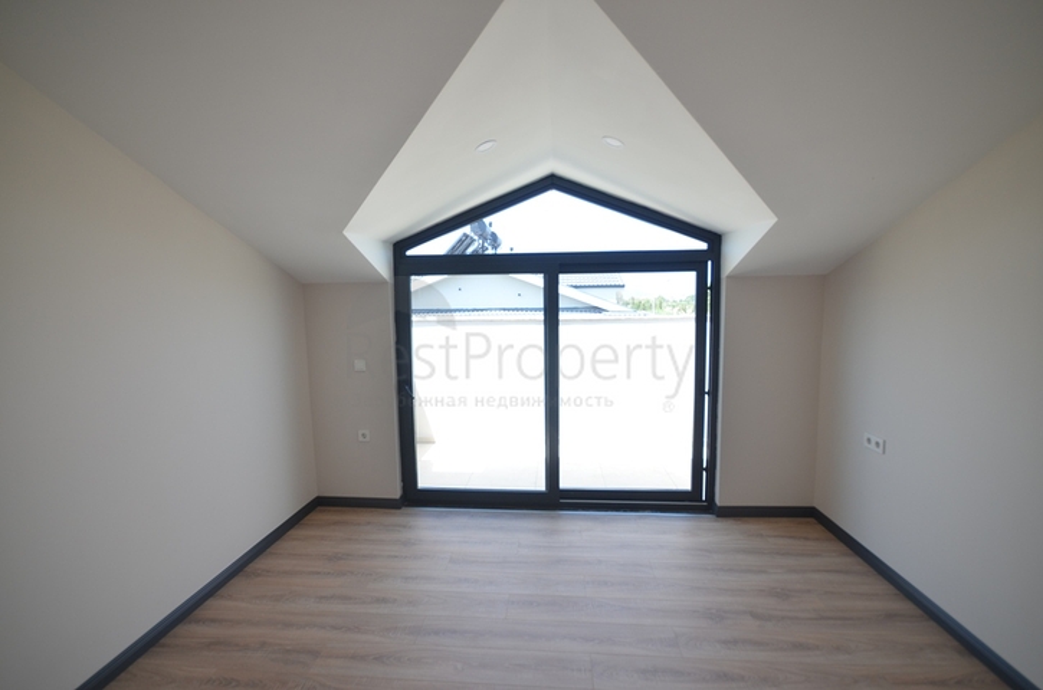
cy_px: 345
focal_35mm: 15
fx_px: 434
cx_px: 522
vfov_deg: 77.1
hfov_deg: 100.5
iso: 200
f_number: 5.6
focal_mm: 10
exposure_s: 1/125
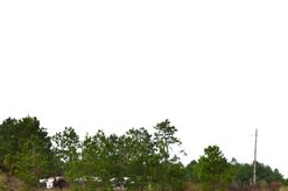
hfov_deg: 24.5
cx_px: 0
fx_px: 631
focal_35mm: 79
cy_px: 144
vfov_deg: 17.1
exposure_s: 1/400
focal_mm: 26
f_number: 11
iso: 400
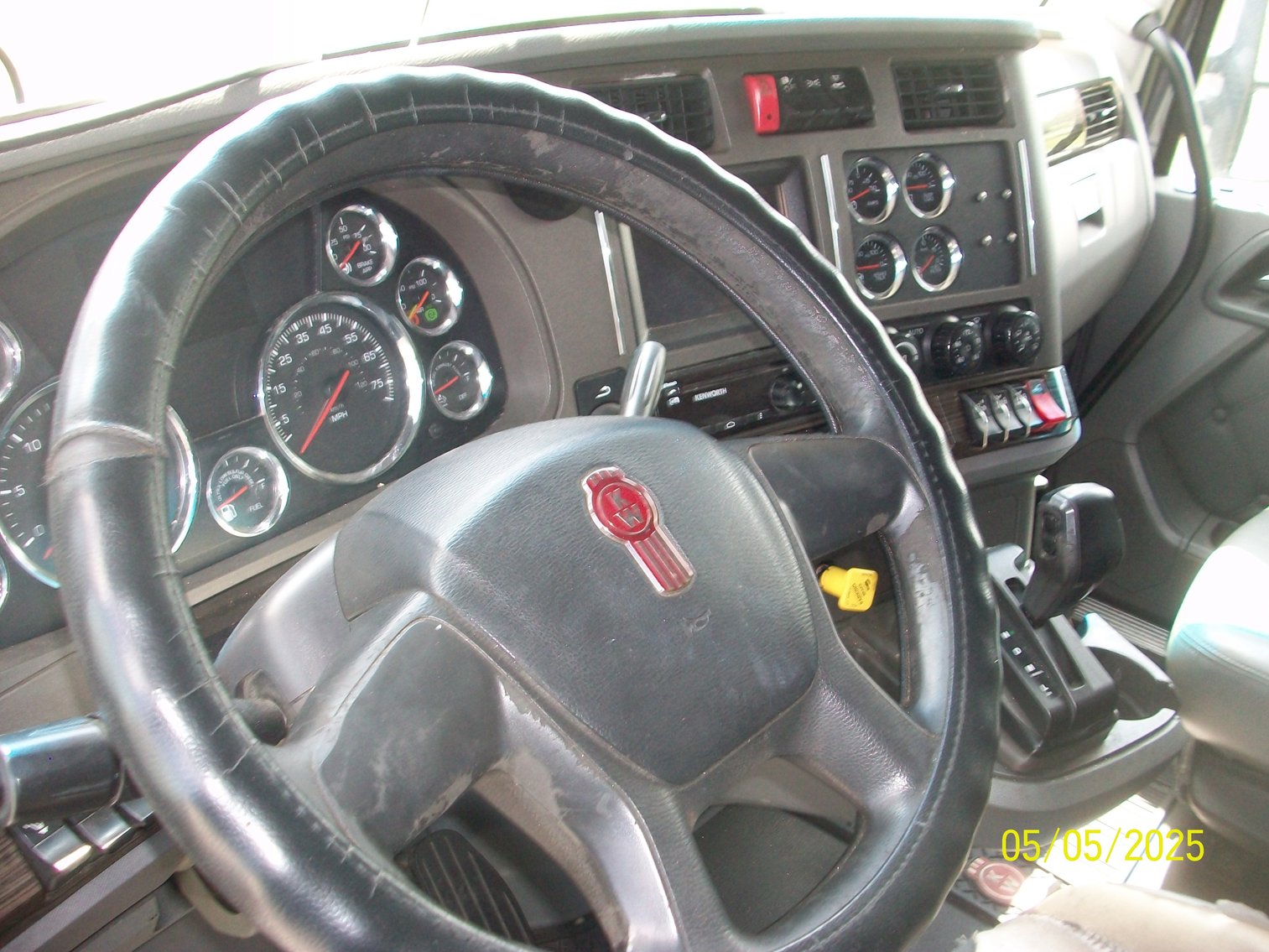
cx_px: 634
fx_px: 1247
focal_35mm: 34
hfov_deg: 54.0
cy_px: 476
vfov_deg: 41.8
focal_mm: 5.7
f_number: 2.8
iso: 120
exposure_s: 1/60
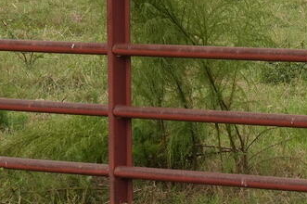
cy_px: 63
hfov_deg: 9.6
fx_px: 1781
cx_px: 423
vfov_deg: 6.6
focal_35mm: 209
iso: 400
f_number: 11
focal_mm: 30
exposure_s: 1/160
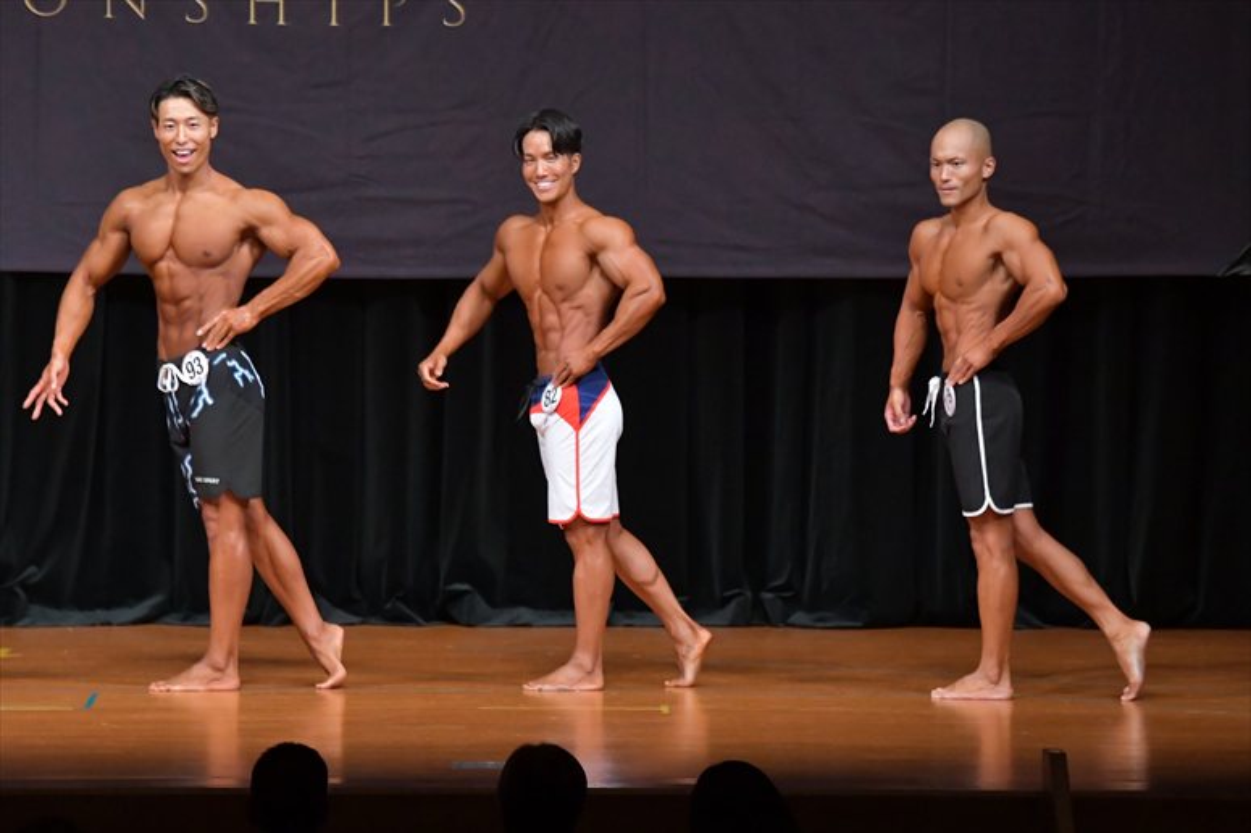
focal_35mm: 240
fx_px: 8336
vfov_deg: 5.7
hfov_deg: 8.6
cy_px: 416
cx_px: 626
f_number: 5.6
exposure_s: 1/400
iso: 5000
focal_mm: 160
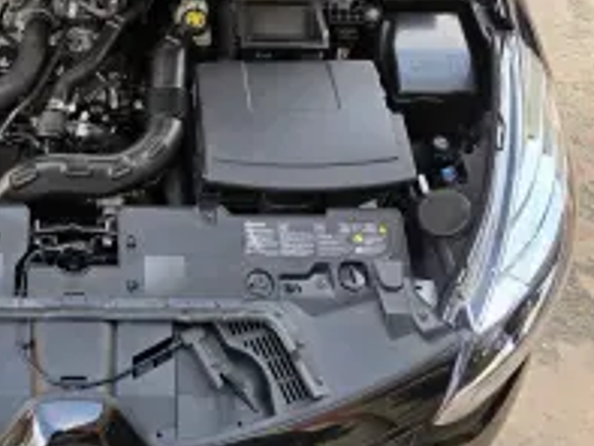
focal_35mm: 42
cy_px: 93
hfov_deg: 41.3
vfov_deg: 33.5
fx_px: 721
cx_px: 60
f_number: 1.7
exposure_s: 1/359
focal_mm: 6.3
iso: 32
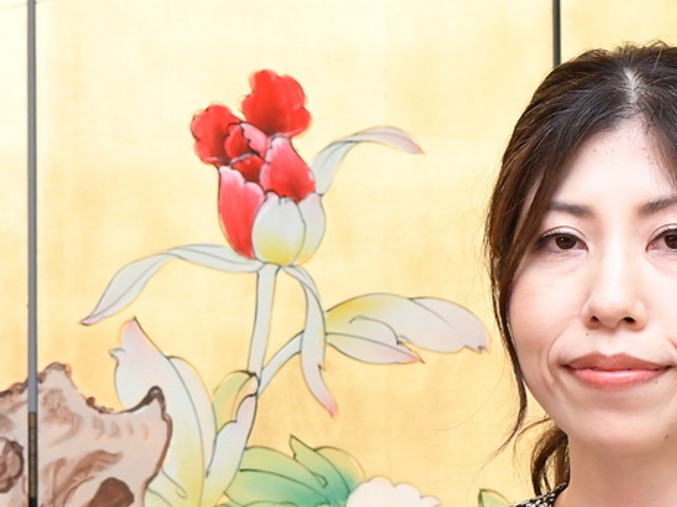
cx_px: -85
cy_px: 689
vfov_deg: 8.3
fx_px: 3421
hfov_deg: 11.1
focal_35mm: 175
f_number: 4.5
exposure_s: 1/200
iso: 1000
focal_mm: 35
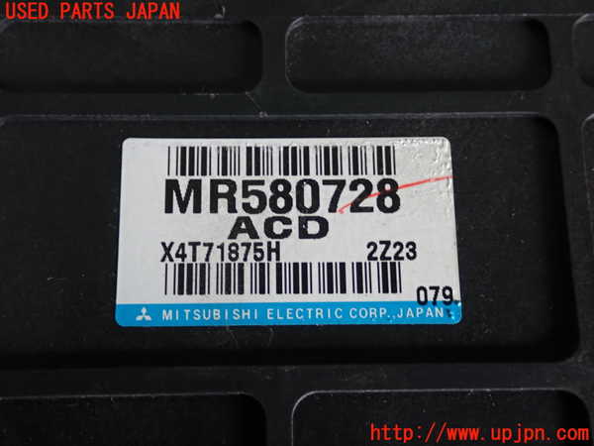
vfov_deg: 32.9
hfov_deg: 42.9
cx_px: 297
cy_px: 223
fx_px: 755
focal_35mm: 44
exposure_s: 1/40
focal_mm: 7.84
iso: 200
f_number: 2.9
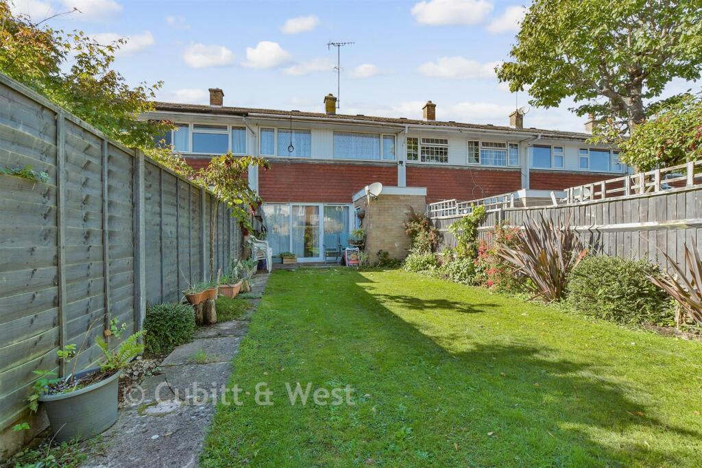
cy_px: 234
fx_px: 293
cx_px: 351
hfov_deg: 100.4
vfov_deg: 77.3
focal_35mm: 15
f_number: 8
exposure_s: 1/40
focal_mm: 10
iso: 160
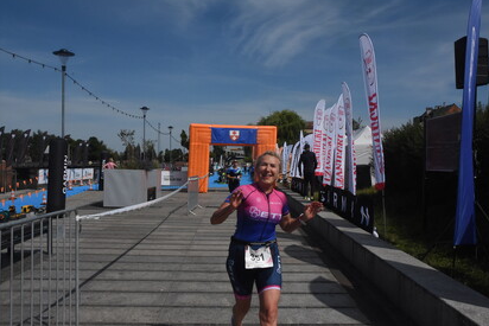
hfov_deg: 60.3
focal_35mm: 31
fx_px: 421
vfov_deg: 42.4
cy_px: 165
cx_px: 250
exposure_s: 1/1250
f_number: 18
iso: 1250
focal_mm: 20
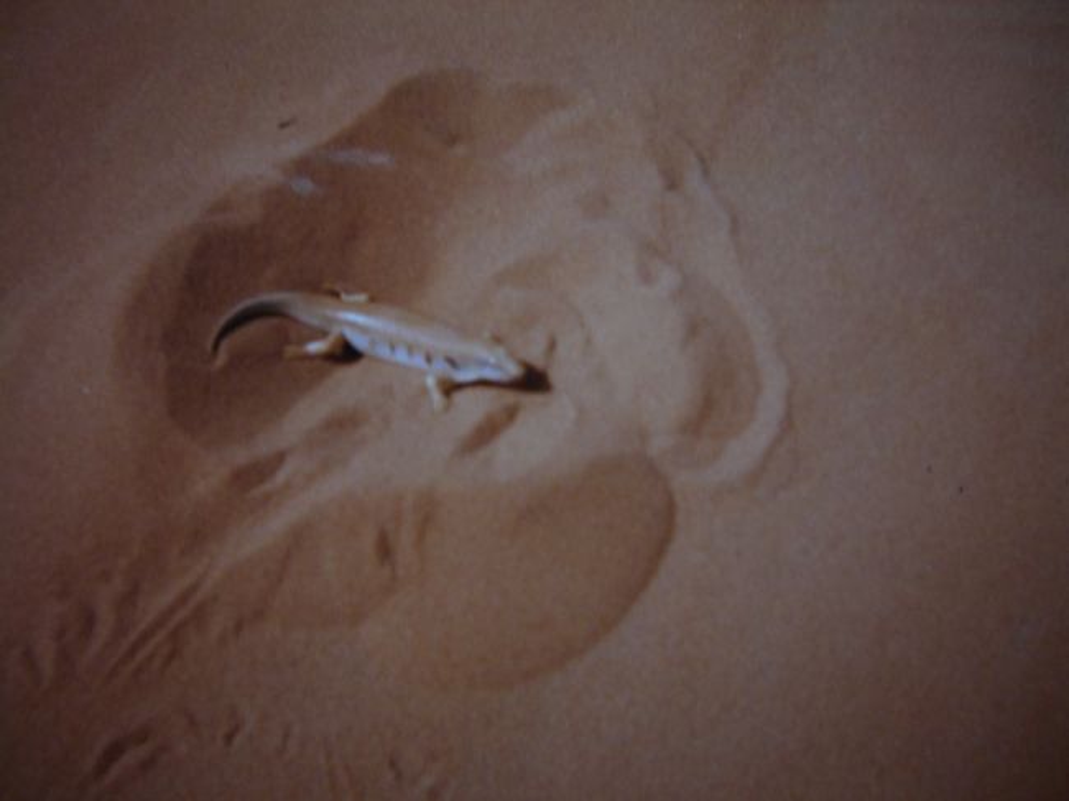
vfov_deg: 37.7
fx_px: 1173
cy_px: 400
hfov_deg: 49.0
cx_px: 534
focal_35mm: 38
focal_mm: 6.2
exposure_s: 1/8
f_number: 2.7
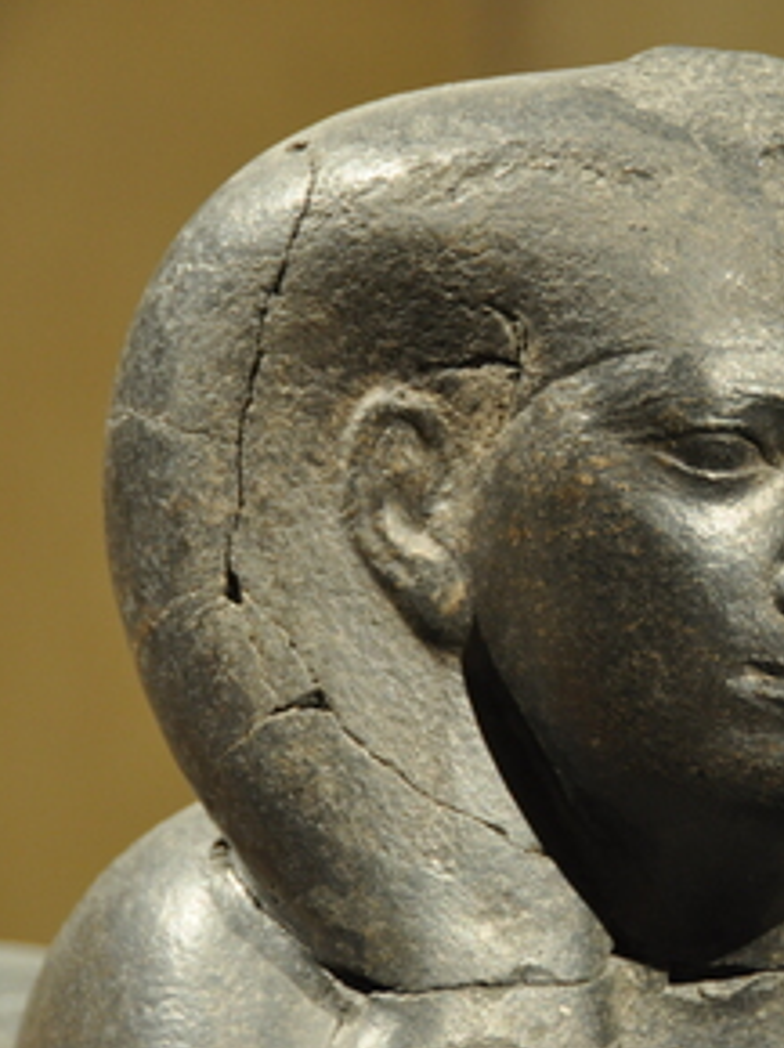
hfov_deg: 9.6
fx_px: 4627
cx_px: 719
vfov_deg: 12.9
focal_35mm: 153
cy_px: 524
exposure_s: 1/15
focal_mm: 70
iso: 1000
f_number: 5
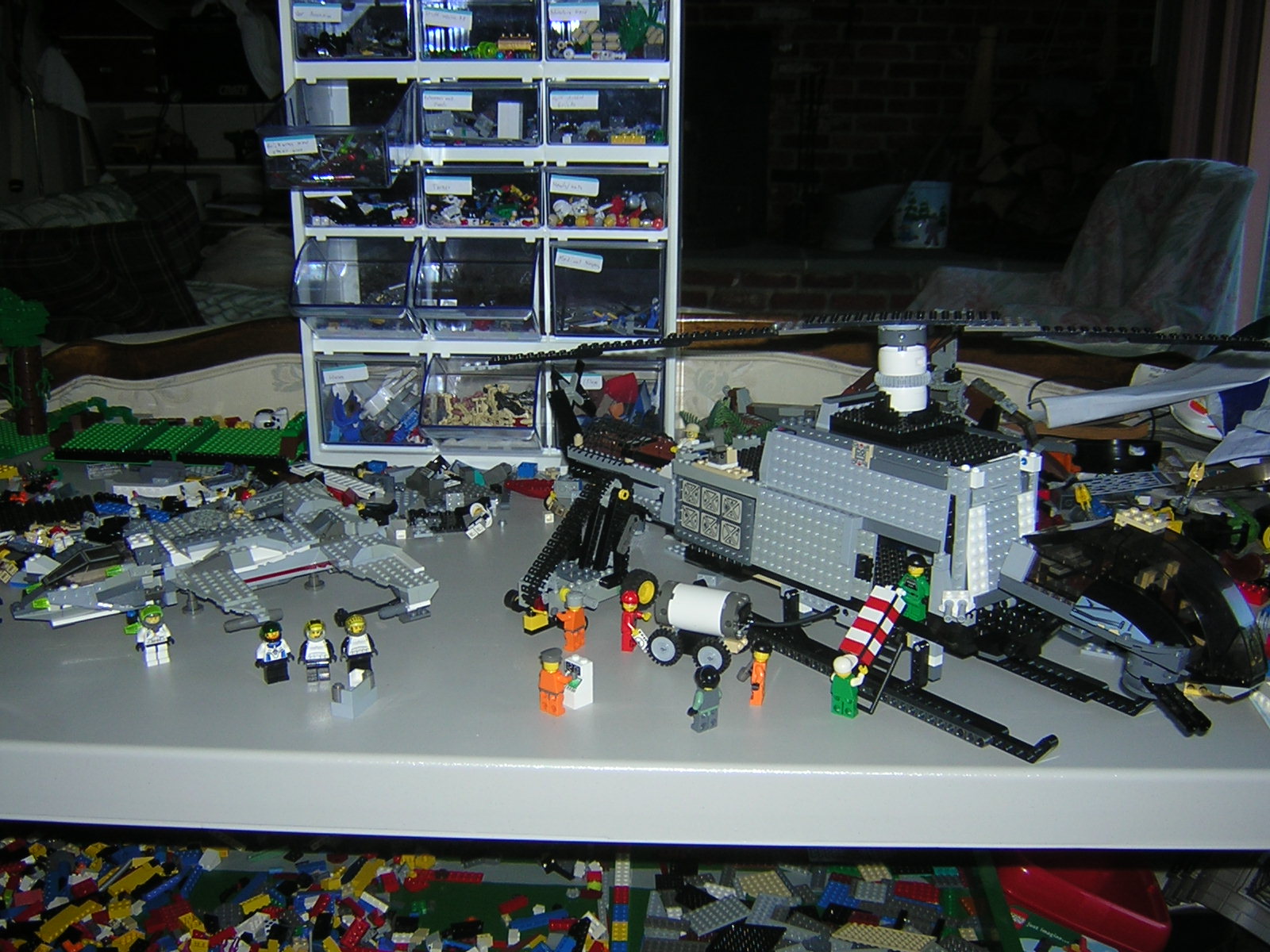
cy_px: 476
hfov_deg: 51.4
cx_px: 635
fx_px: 1321
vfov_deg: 39.7
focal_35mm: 36
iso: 100
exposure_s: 1/60.1
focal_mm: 4.7
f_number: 2.6
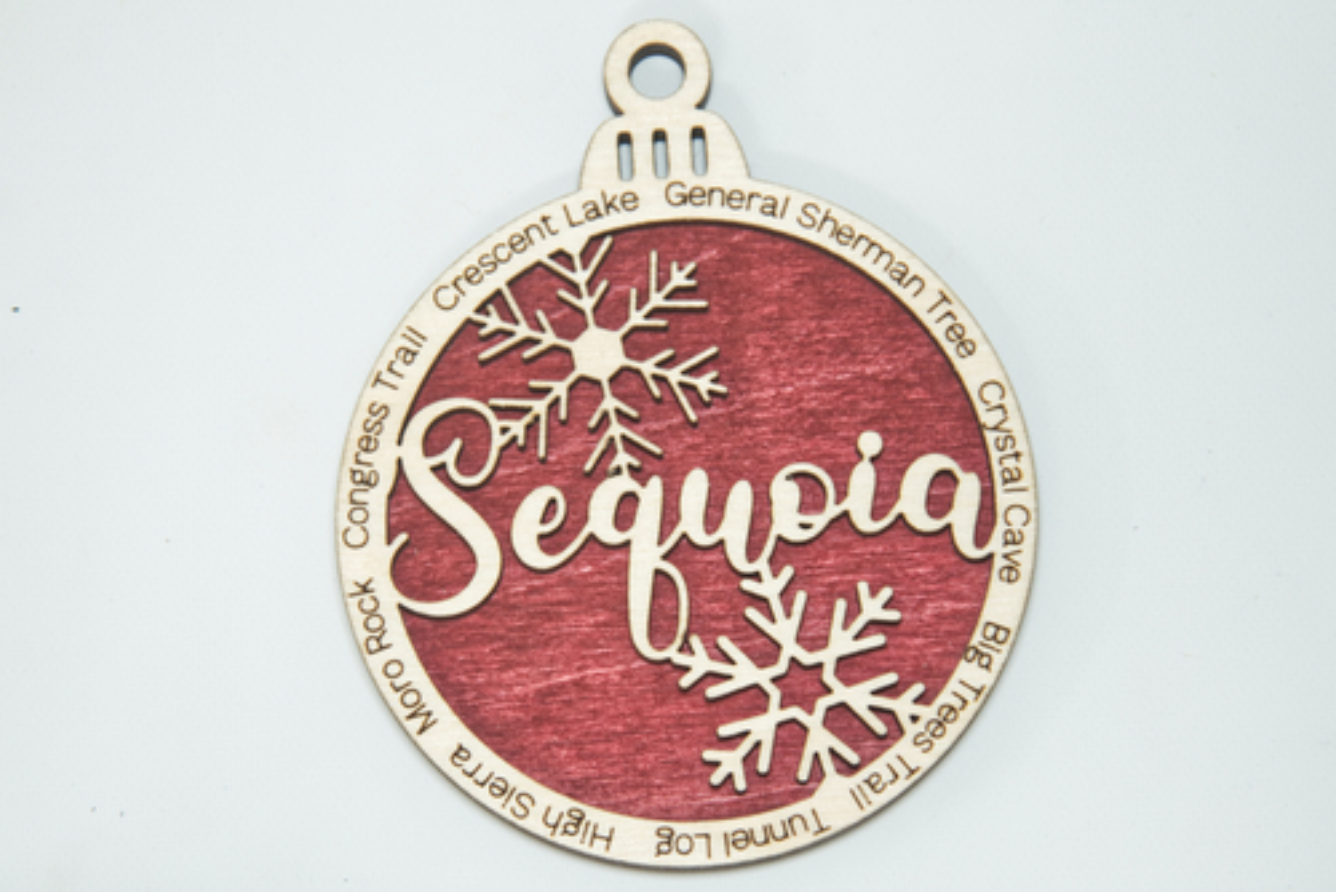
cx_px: 668
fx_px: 3156
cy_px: 446
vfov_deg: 16.1
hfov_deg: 23.9
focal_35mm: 85
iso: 125
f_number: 4.5
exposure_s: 1/20
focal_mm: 85
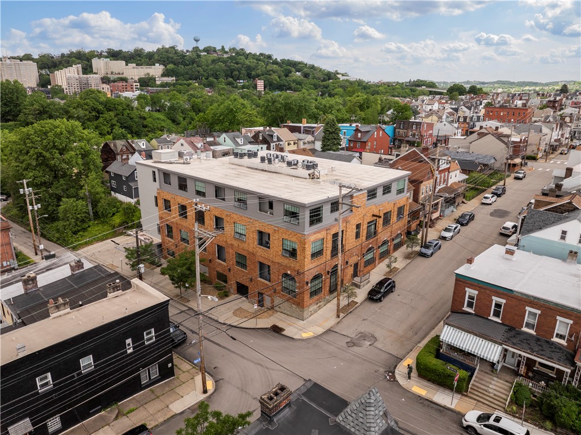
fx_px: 402
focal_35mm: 24
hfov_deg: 71.6
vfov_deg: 56.7
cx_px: 290
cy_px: 218
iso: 190
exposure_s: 1/1600
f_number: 2.8
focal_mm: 12.29
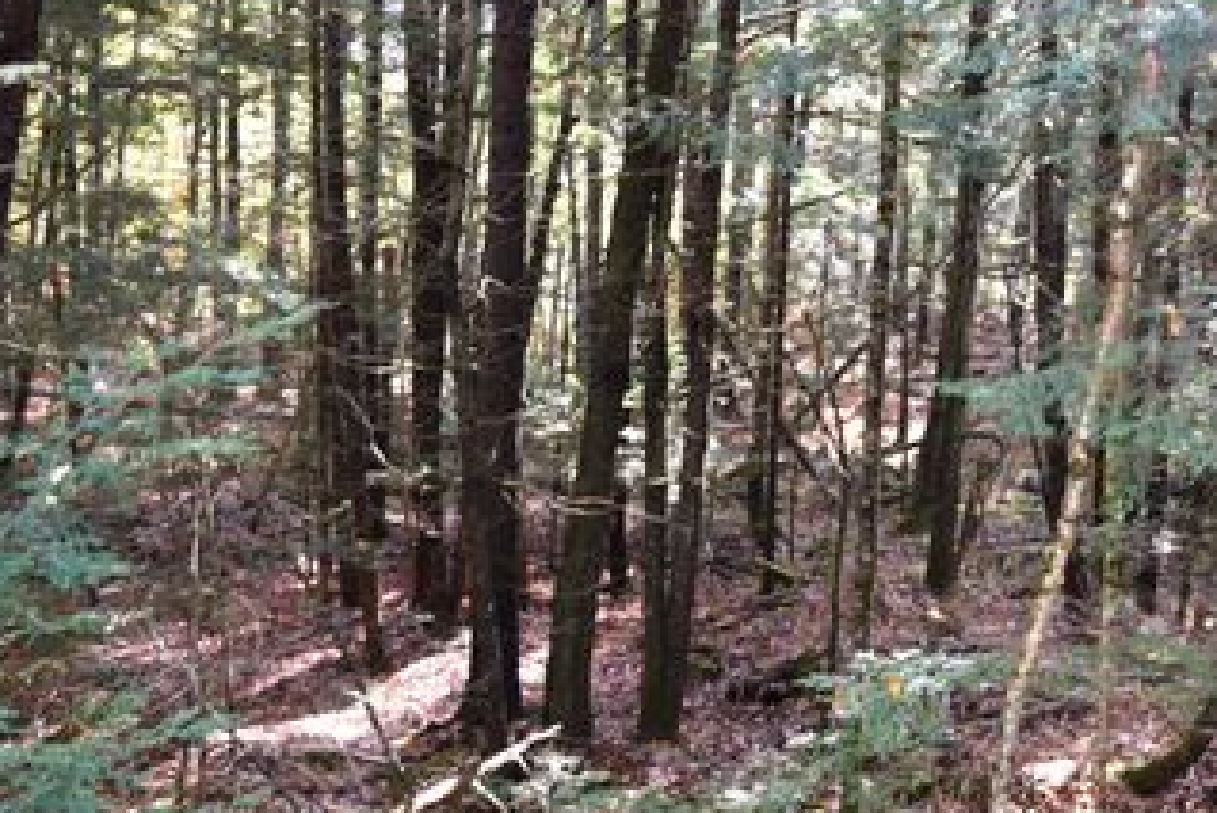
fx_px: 1590
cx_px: 866
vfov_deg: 28.7
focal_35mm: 47
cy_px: 456
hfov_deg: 41.0
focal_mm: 20
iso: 450
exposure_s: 1/60
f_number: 4
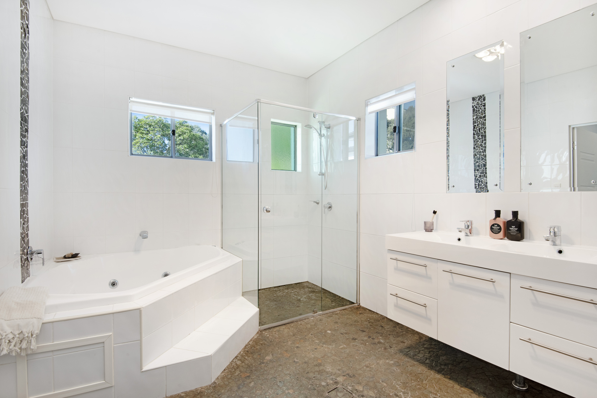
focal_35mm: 17
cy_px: 199
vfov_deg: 70.4
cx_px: 298
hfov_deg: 93.3
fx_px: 282
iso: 320
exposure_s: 1/20
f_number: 11
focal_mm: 17
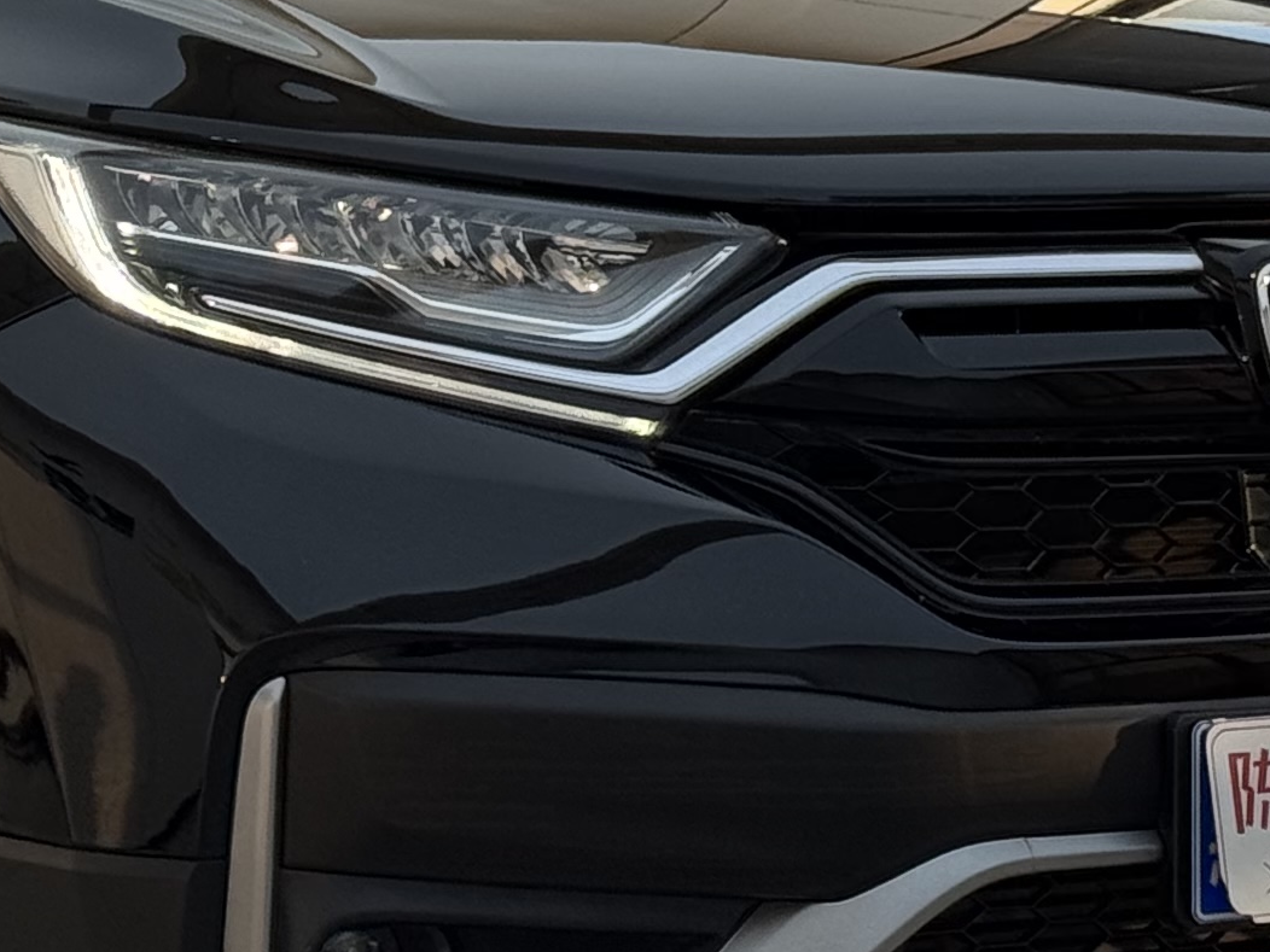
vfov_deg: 8.0
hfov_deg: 10.7
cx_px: 144
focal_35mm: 184
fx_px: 6751
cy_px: -29
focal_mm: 6.76
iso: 64
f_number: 1.78
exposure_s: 1/1114
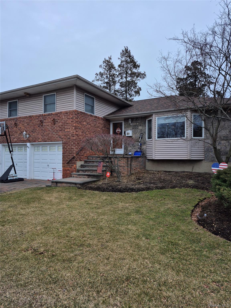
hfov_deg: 58.9
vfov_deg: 73.9
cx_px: 116
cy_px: 154
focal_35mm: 23
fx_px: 205
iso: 25
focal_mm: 5.4
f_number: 1.8
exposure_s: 1/734
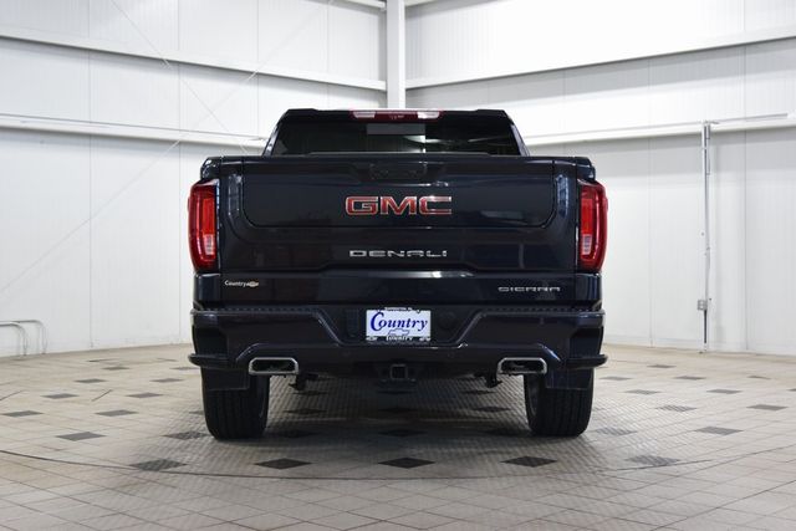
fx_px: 1128
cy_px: 266
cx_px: 398
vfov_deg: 26.5
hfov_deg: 38.9
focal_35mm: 51
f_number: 5.6
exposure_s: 1/60
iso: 1600
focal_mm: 34
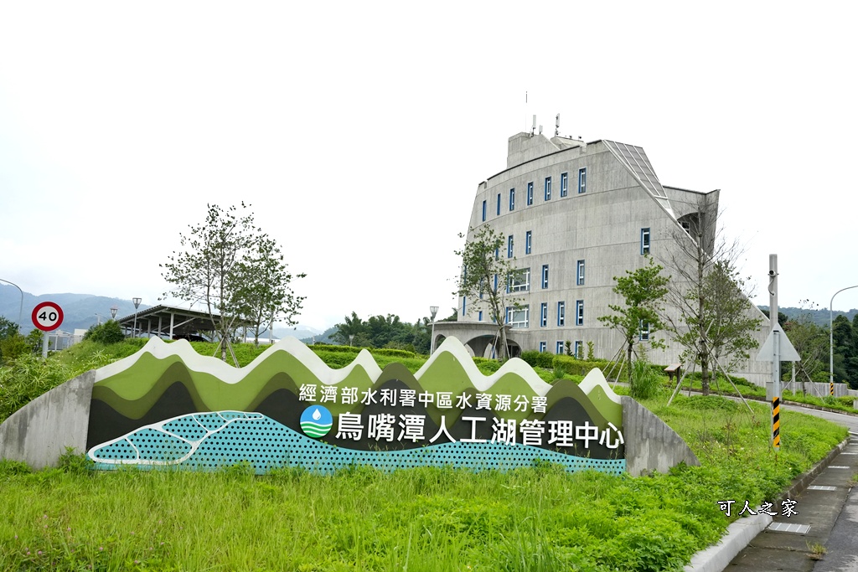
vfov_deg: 36.6
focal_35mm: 36
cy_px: 286
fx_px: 865
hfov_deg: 52.7
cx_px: 429
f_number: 9
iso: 2500
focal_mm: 36.3
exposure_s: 1/2500
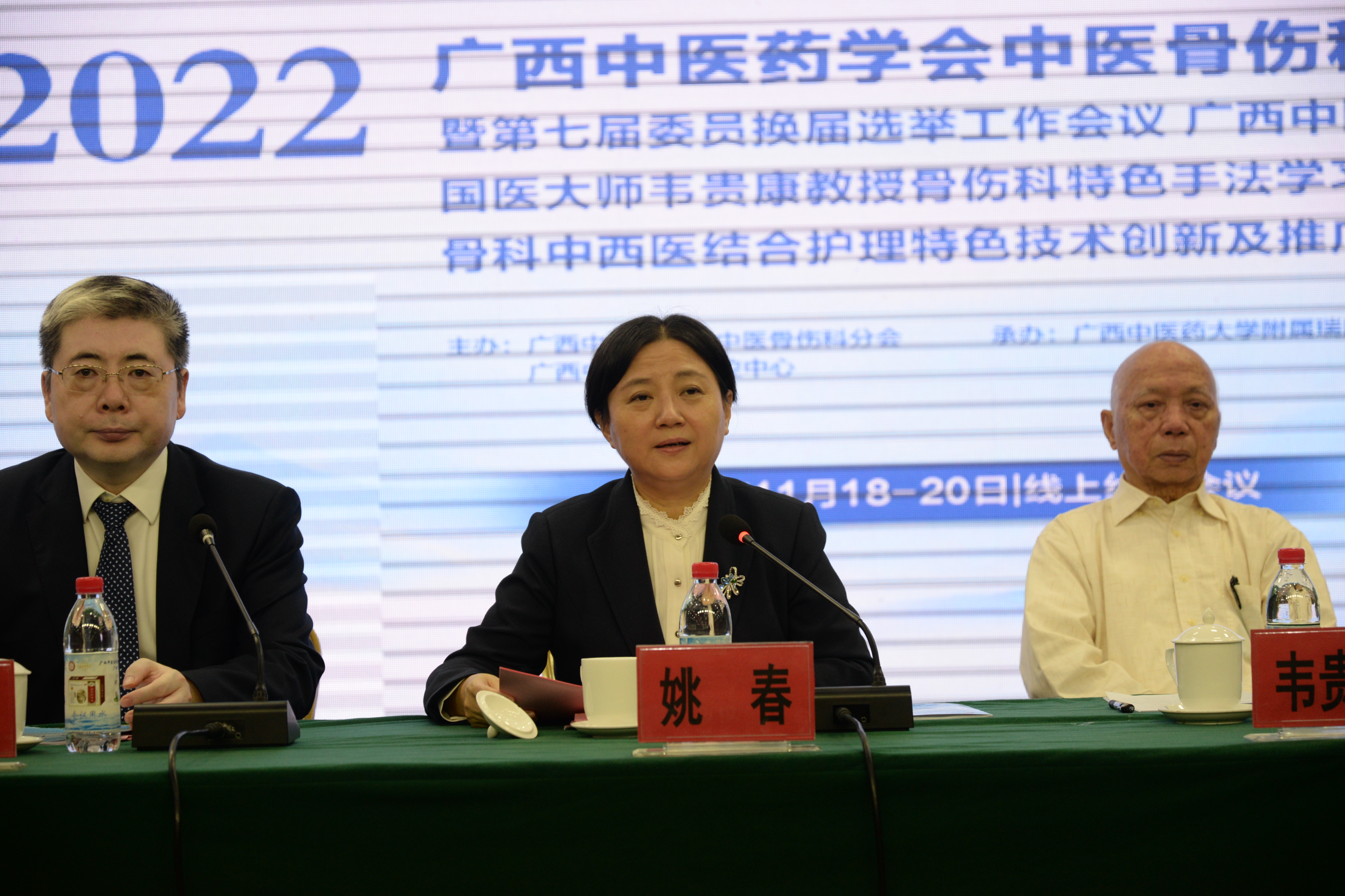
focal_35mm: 85
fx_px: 3175
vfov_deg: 16.1
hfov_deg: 23.9
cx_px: 672
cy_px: 448
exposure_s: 1/200
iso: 1250
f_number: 4.5
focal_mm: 85
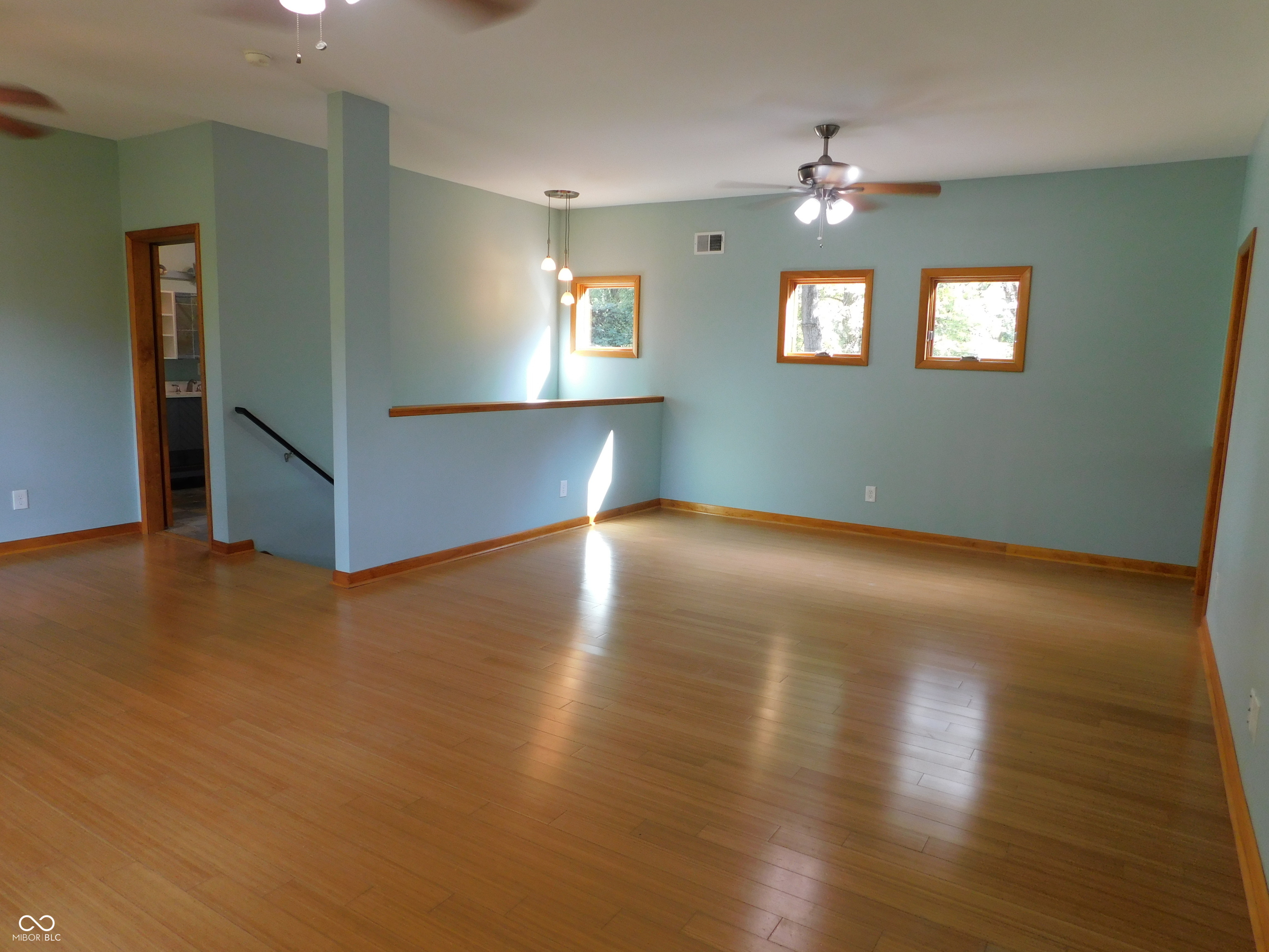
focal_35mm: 23
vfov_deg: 58.9
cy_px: 476
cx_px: 634
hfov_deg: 73.9
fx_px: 843
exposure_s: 1/40
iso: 125
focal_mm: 4
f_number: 3
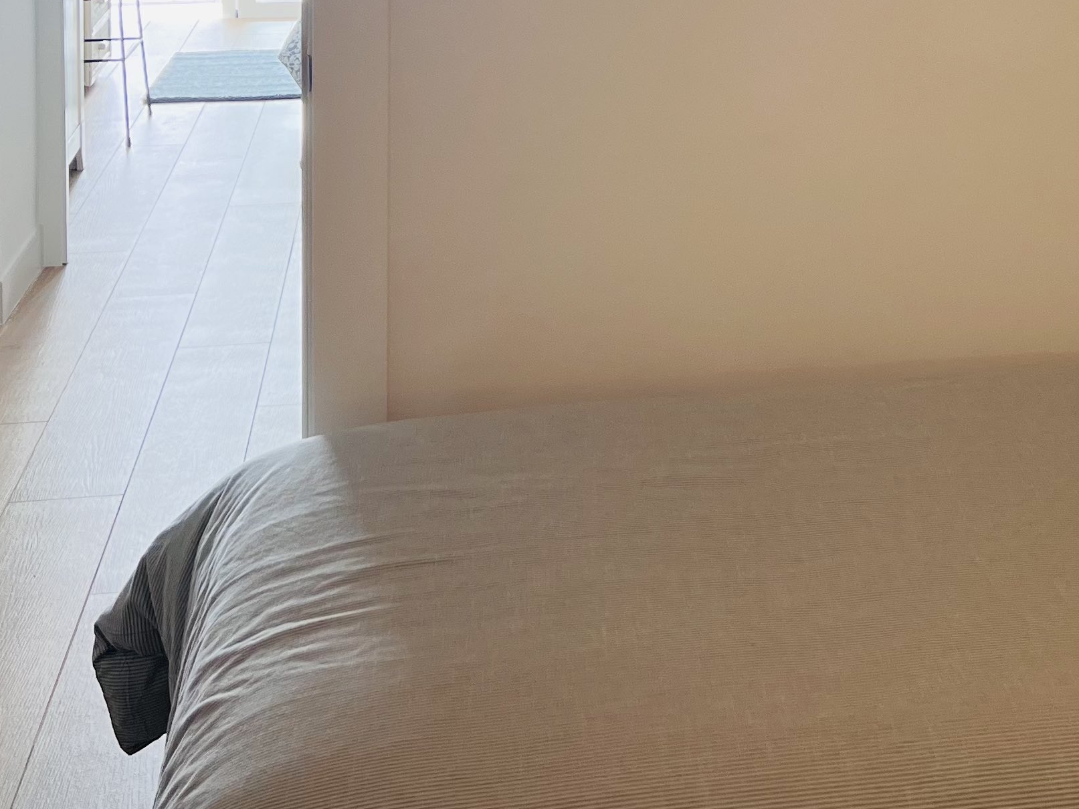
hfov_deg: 29.5
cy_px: -179
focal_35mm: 65
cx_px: 776
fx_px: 2026
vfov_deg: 21.0
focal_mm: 5.7
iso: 40
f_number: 1.5
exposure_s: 1/240
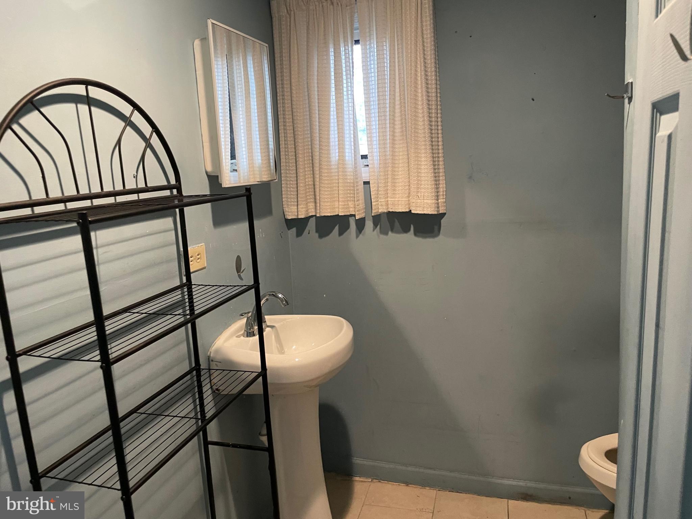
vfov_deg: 53.1
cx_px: 346
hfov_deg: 67.3
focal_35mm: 26
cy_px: 260
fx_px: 520
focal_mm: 4.2
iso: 250
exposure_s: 1/60
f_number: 1.6
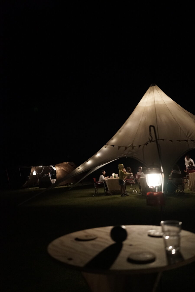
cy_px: 146
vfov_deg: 54.4
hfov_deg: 37.9
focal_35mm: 35
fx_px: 284
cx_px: 98
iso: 3200
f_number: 2.8
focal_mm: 35
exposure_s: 1/60
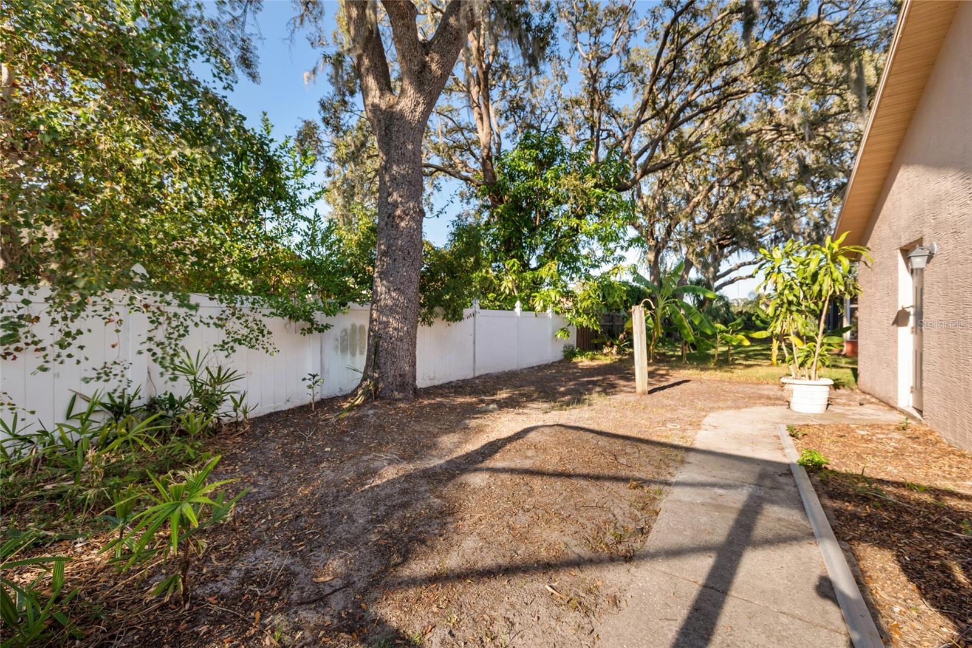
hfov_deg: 104.2
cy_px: 324
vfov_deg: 81.2
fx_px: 378
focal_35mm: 14
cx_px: 486
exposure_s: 1/30
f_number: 6.3
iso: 250
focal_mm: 14
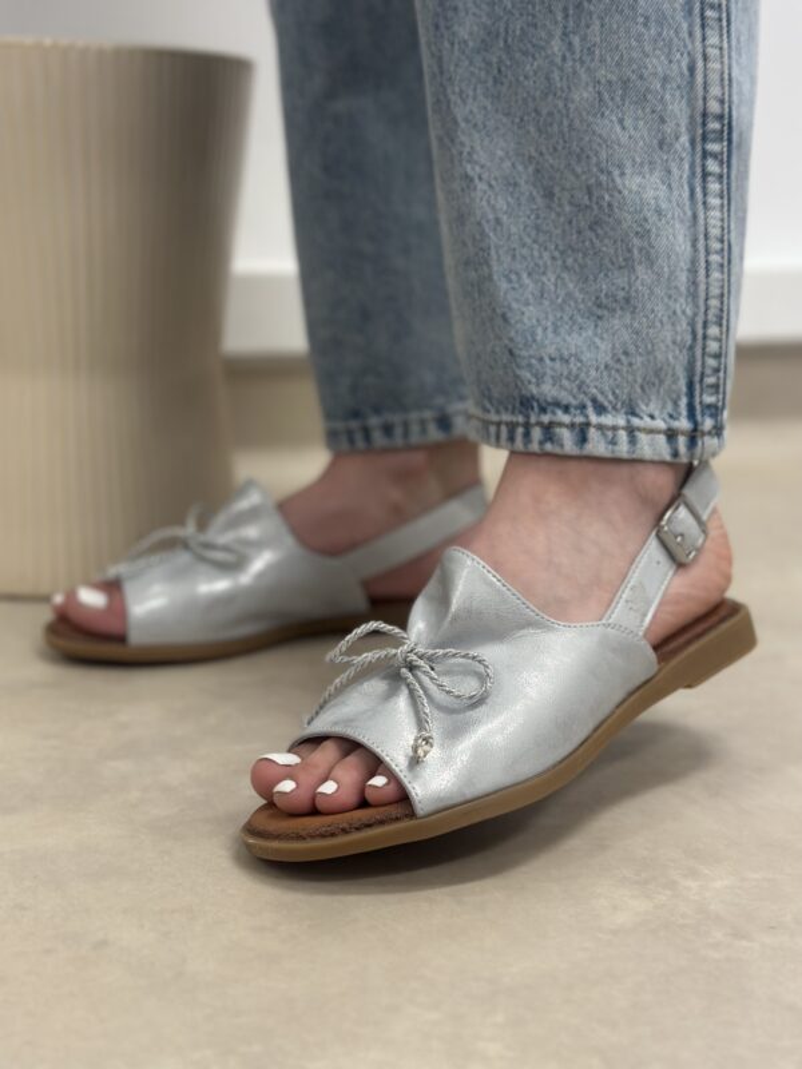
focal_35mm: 48
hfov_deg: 30.3
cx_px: 401
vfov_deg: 39.7
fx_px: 1483
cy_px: 534
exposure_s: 1/100
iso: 160
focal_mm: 6.86
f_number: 1.78
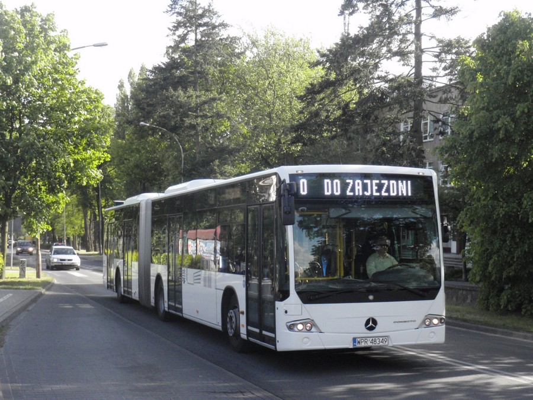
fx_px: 893
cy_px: 200
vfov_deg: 25.2
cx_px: 266
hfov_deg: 33.2
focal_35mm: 58
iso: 400
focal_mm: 10.43
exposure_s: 1/500
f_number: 4.5
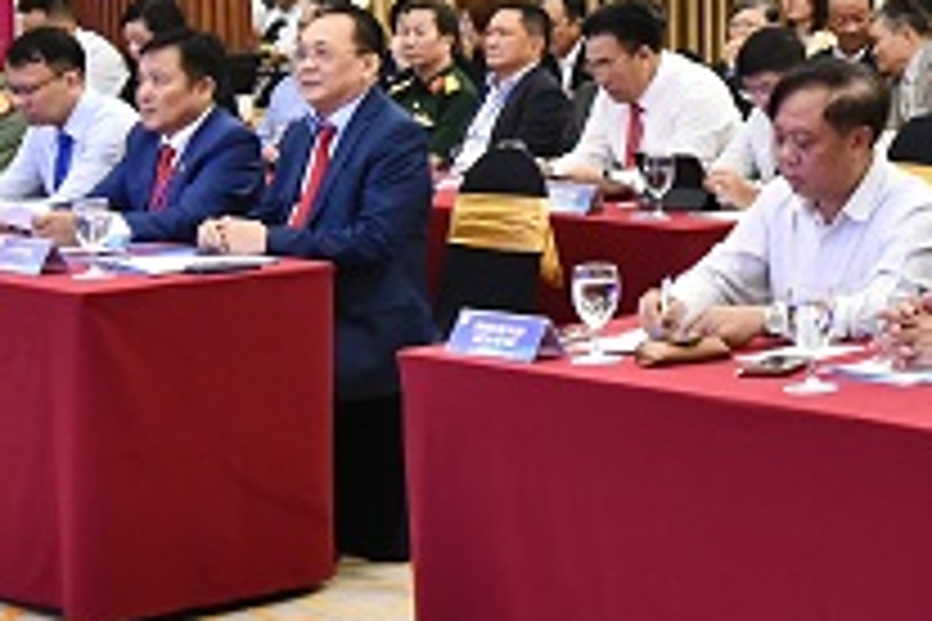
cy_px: 140
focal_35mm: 107
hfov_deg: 18.3
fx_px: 2770
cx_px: 1058
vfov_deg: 12.8
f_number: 9
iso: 3200
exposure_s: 1/40
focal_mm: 25
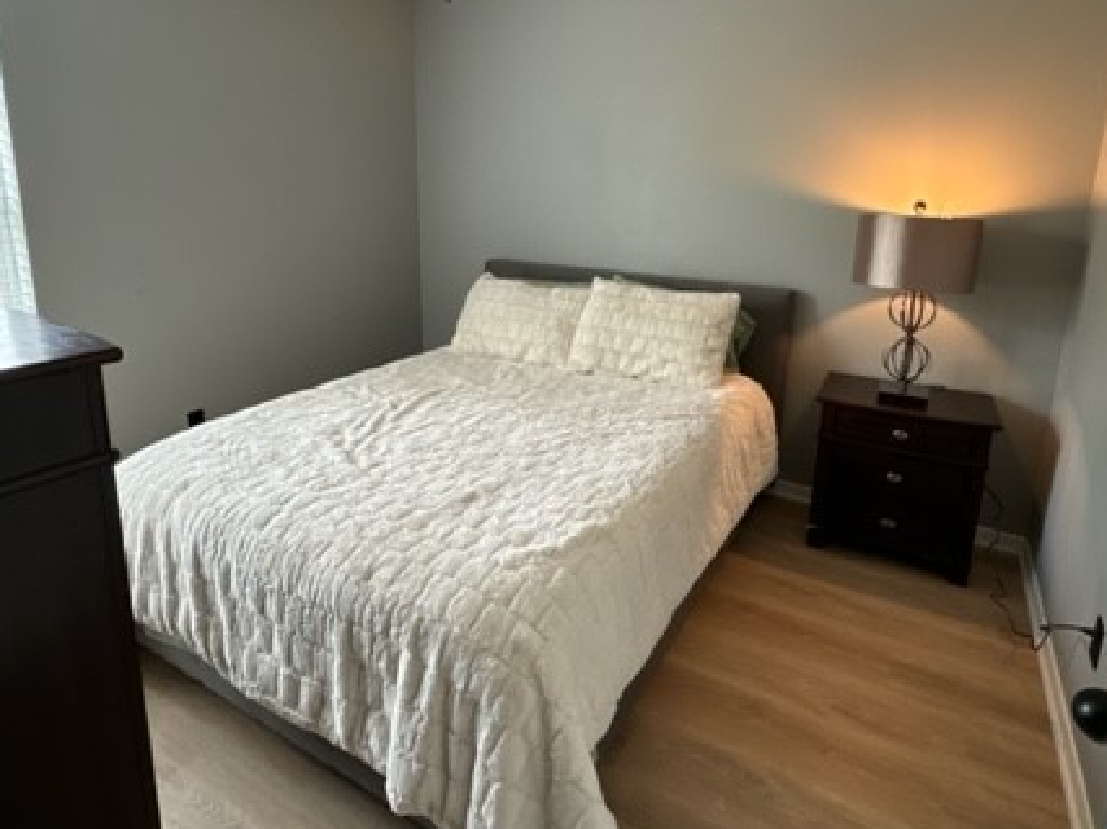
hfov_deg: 79.0
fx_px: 671
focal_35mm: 21
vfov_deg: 62.7
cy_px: 324
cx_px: 555
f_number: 2.2
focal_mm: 2.22
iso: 250
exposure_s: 1/60
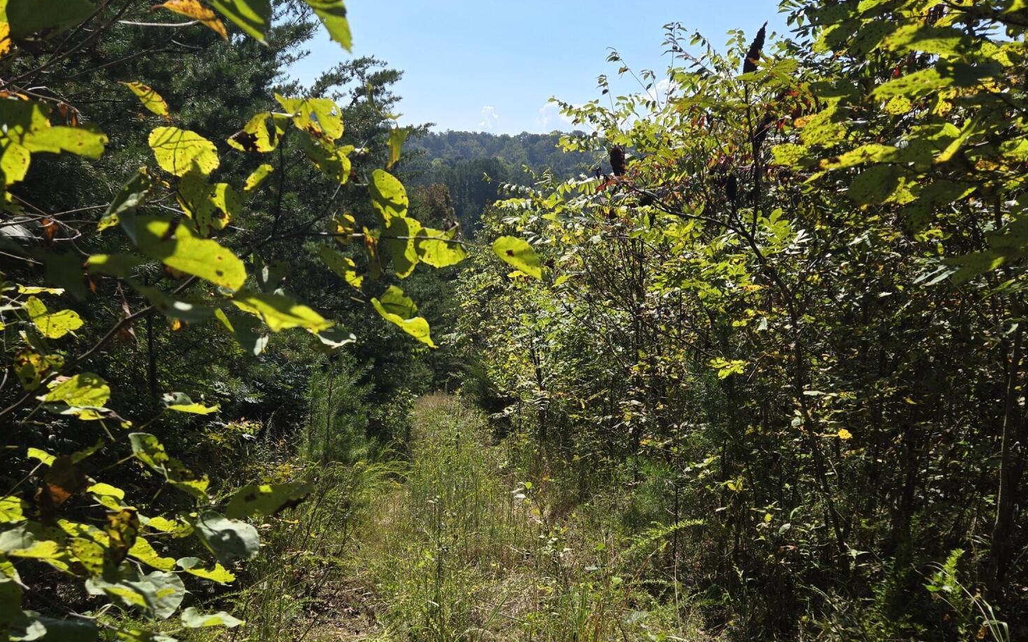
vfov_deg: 37.5
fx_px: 924
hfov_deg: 58.2
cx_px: 512
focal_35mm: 33
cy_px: 467
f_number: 1.8
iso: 25
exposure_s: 1/2054
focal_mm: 5.4
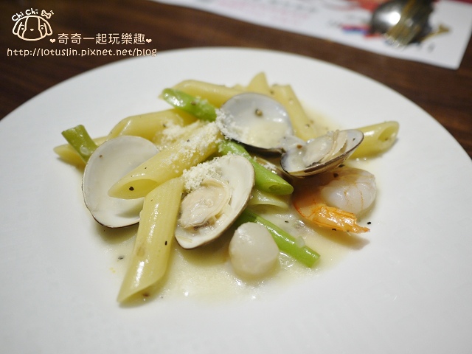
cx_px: 236
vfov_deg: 49.7
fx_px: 382
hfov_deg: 63.4
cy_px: 177
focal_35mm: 28
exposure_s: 1/60
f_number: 2.5
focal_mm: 14
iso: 160
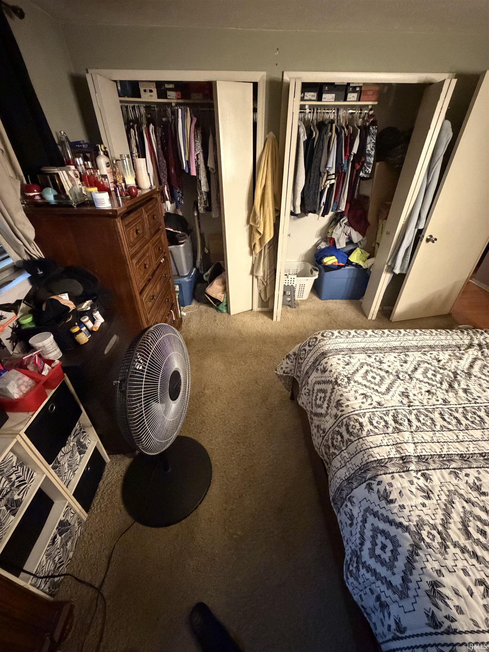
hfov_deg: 85.7
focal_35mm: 14
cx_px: 244
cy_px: 326
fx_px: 264
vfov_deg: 102.1
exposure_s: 1/40
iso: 1600
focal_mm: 2.22
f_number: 2.2
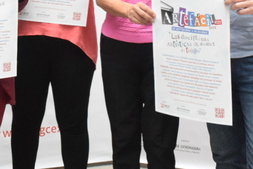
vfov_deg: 12.8
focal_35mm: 104
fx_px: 731
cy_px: -40
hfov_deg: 19.5
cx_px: 69
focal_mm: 22
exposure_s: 1/200
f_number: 6.3
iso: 4000
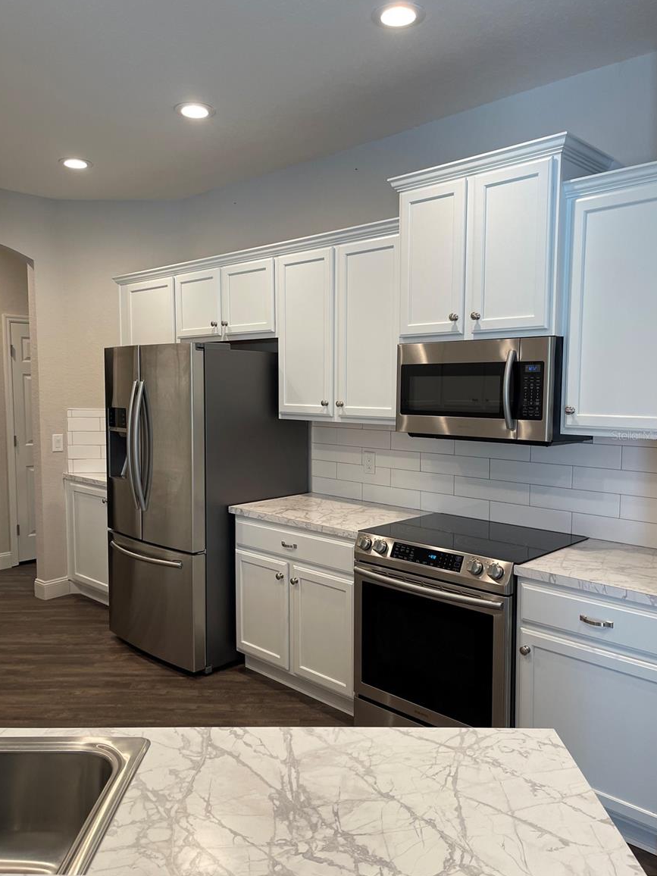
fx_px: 683
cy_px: 435
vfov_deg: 65.3
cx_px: 324
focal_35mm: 27
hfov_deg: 51.4
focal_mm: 5.1
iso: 125
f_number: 1.6
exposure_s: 1/120
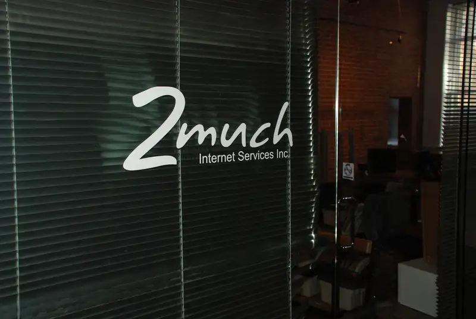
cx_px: 238
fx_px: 516
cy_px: 160
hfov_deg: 49.5
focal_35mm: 39
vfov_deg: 34.3
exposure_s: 1/60
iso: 200
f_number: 4
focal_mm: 26
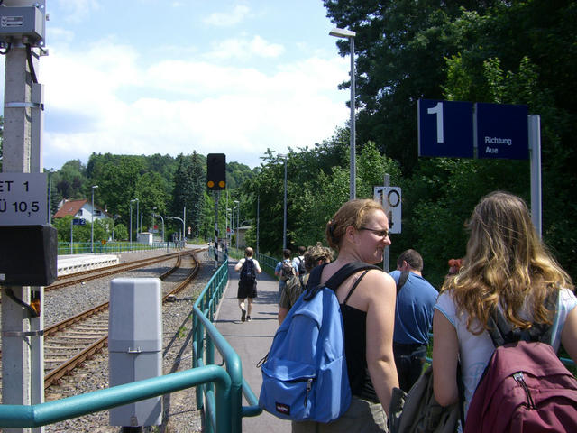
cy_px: 216
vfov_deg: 37.7
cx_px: 288
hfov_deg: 49.0
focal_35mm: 38
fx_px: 633
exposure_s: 1/500
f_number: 4.3
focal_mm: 6.2
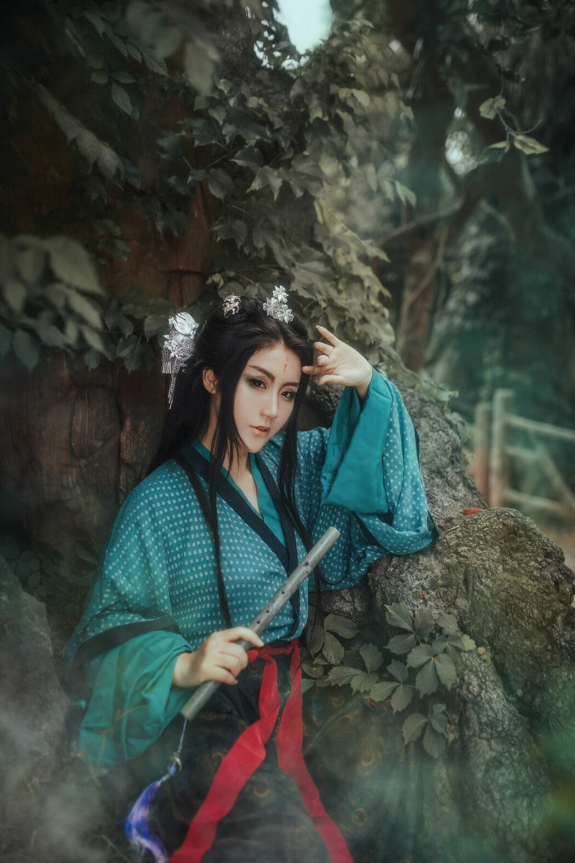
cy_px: 432
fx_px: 815
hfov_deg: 38.9
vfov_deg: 55.8
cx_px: 288
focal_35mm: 34
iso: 100
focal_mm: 35
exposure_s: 1/800
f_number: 1.6
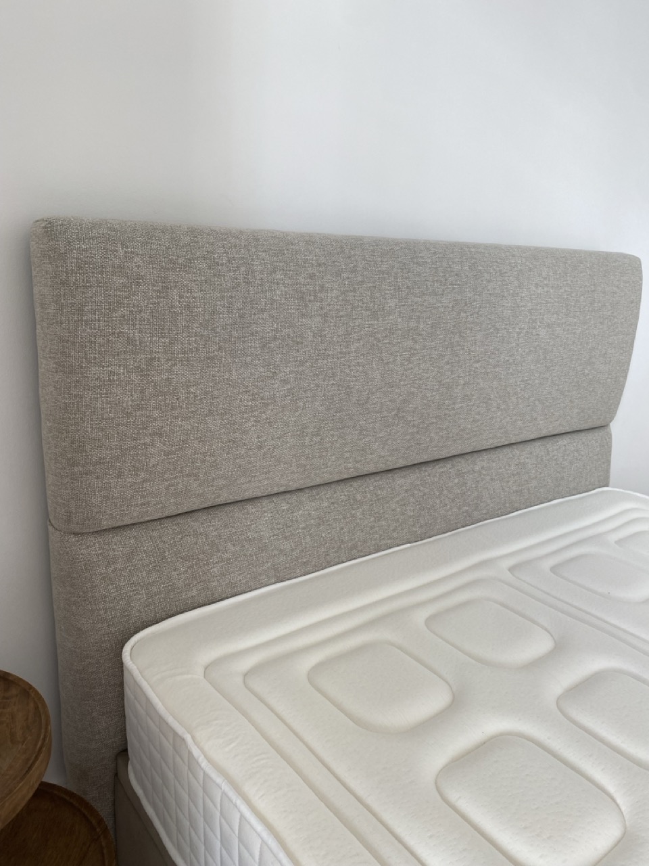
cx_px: 324
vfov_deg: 67.3
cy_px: 433
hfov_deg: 53.1
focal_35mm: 26
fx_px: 650
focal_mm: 4.25
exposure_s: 1/100
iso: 50
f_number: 1.8
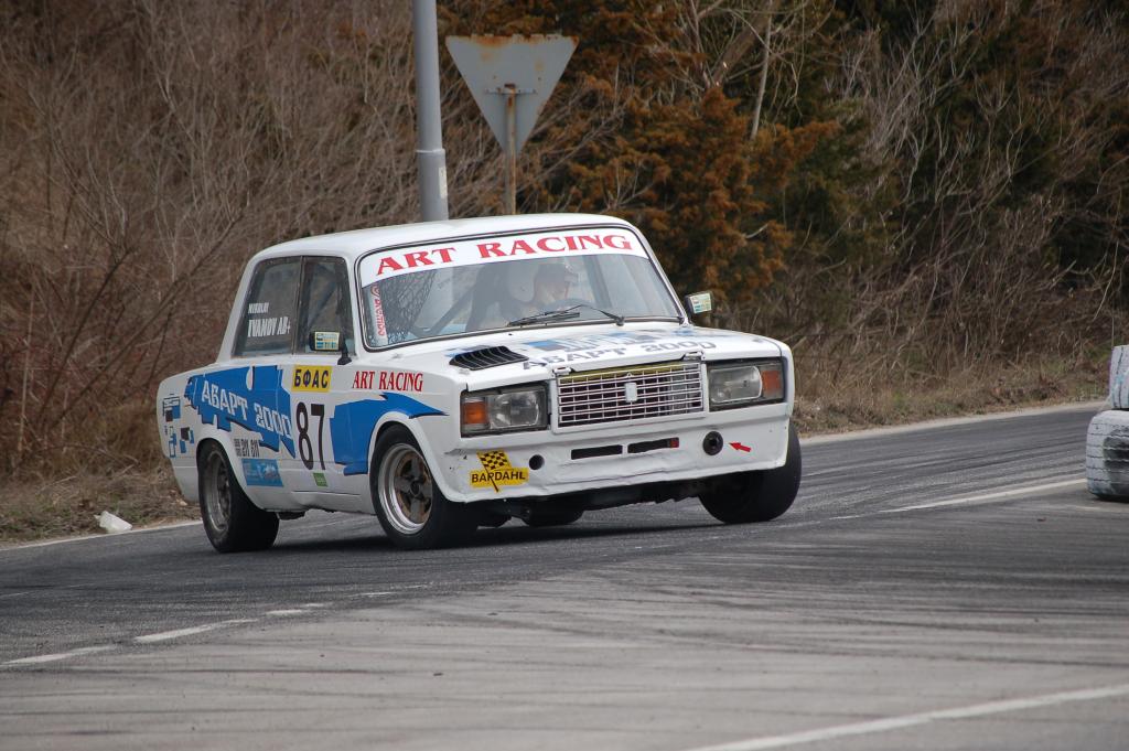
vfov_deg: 4.6
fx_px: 9401
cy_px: 376
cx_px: 564
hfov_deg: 6.9
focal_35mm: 300
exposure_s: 1/1000
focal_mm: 200
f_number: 5.6
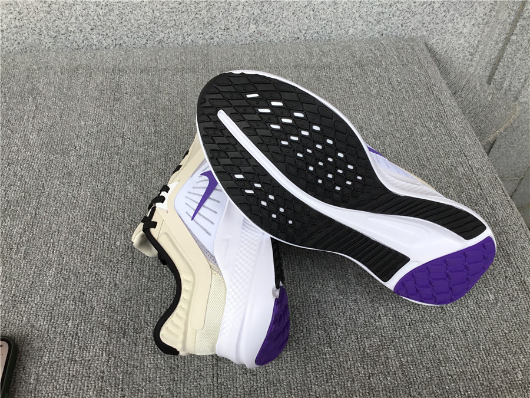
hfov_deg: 58.4
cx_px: 265
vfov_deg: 45.4
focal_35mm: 31
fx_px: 475
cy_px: 199
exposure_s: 1/193
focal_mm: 3.3
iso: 25
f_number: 2.4
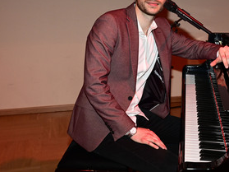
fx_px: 370
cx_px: 160
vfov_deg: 25.9
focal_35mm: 56
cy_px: 56
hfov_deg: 33.9
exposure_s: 1/200
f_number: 5.6
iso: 3200
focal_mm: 36
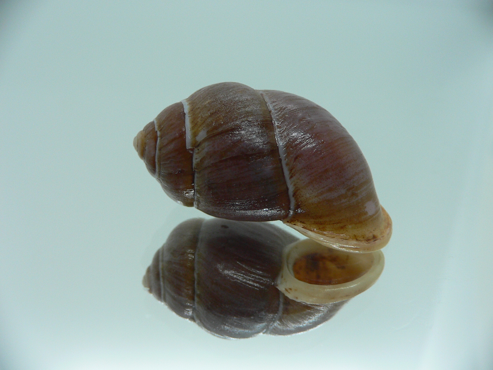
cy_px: 185
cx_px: 246
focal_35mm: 35
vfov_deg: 40.7
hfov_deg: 52.6
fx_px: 498
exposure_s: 1/60
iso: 100
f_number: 2.8
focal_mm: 4.6
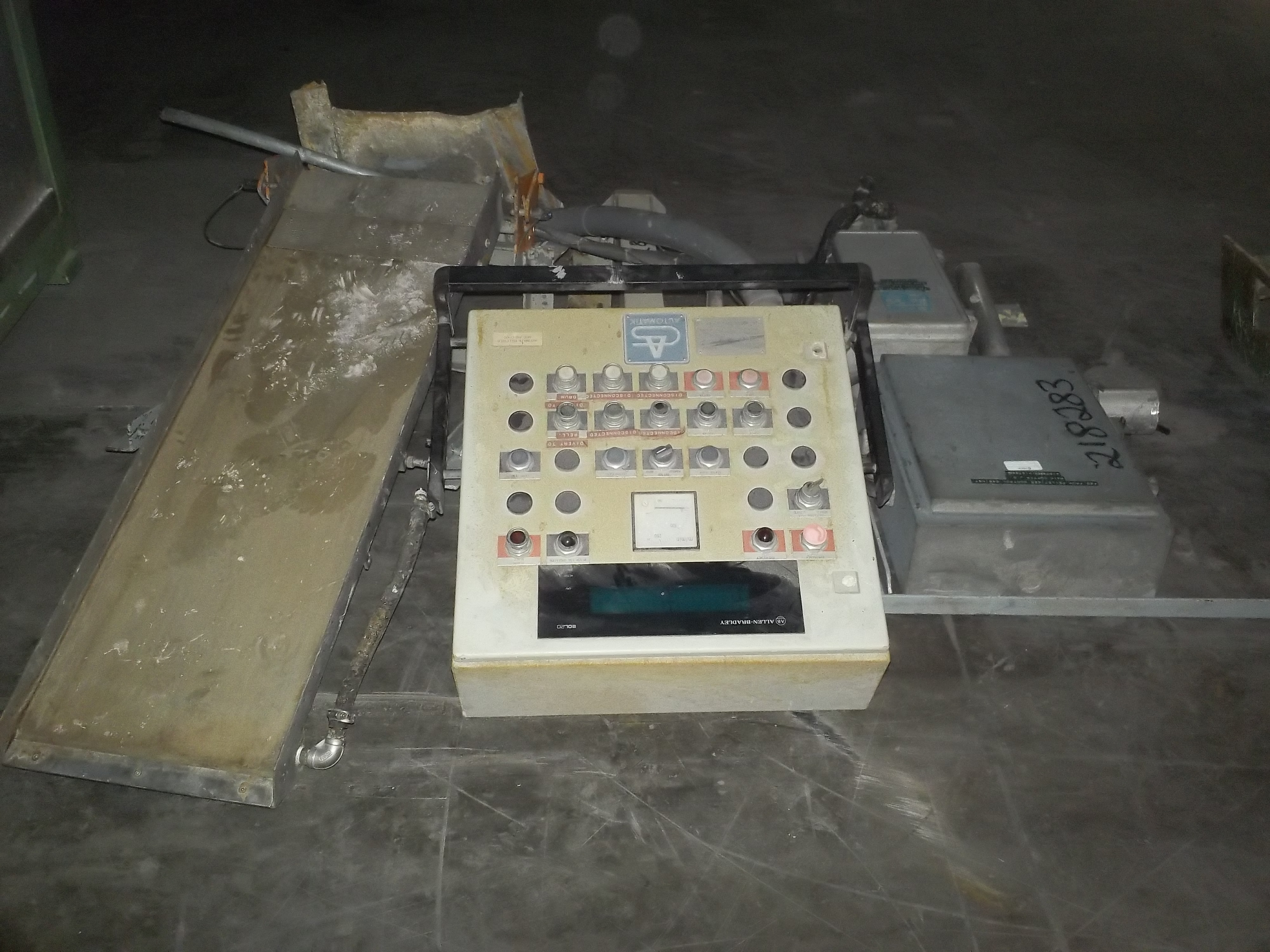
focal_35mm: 38
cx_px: 635
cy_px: 476
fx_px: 1394
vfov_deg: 37.7
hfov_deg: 49.0
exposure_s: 1/60
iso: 360
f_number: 4.5
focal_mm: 6.3
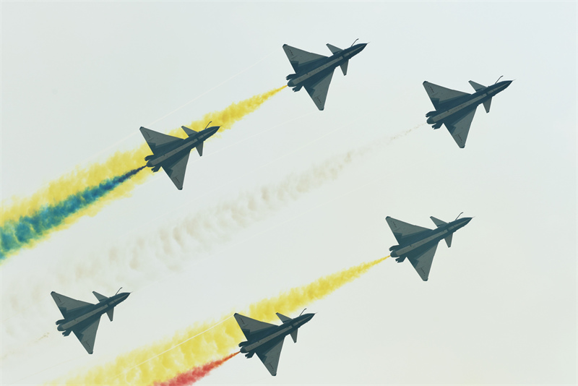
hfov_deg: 7.9
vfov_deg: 5.3
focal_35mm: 260
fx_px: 4176
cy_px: 193
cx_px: 289
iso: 200
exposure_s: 1/2000
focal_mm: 260
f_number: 8
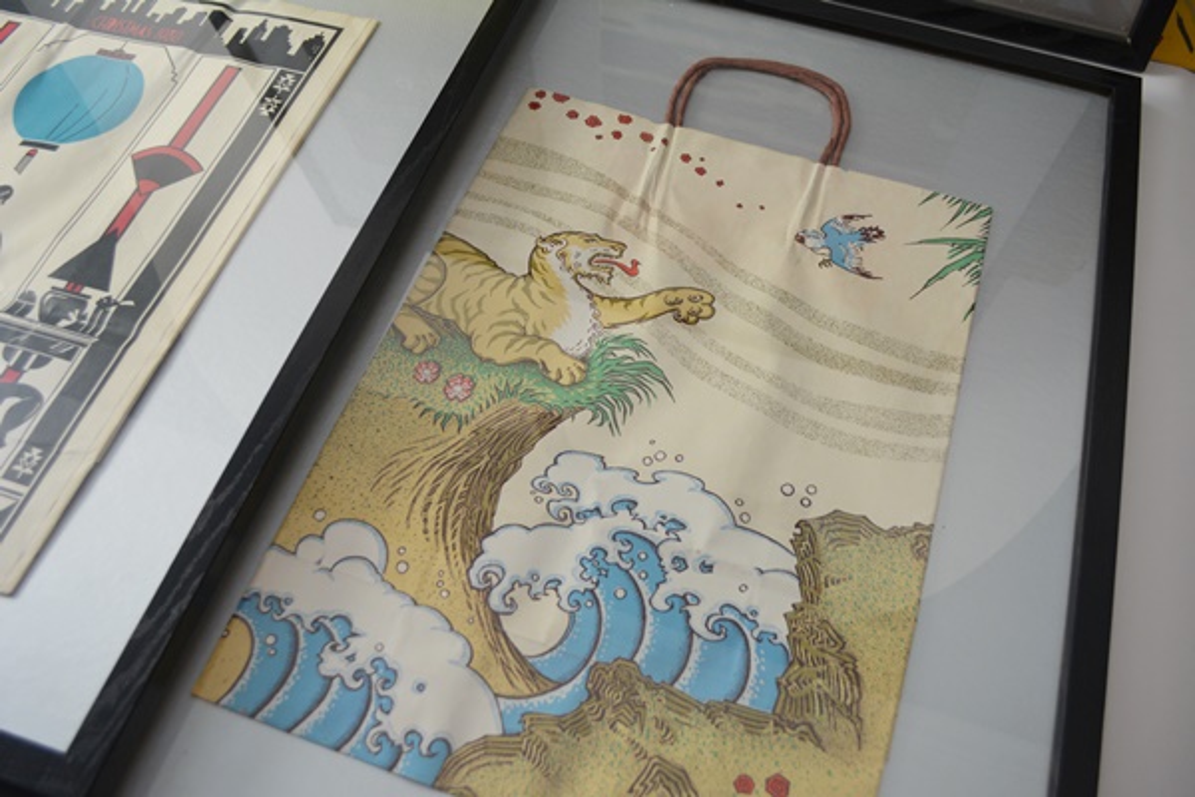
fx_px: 1095
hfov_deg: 57.2
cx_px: 598
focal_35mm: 33
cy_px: 398
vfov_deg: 40.0
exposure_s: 1/80
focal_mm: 22
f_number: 4.5
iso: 400
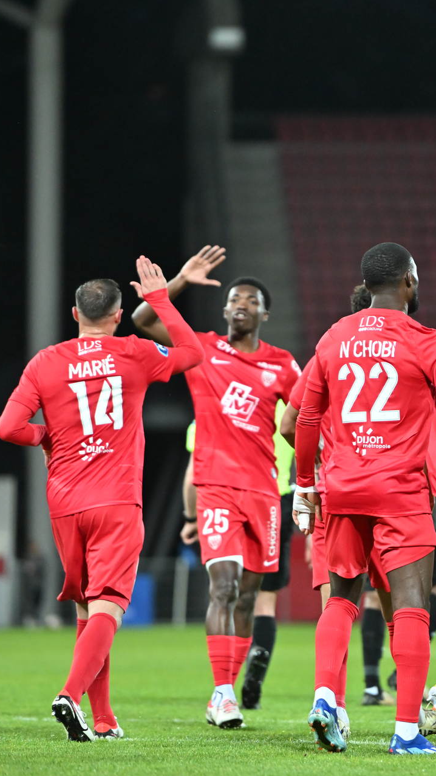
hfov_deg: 3.9
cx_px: 420
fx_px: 6476
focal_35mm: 315
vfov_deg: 6.9
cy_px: 388
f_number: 2.8
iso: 3200
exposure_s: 1/1250
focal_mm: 200
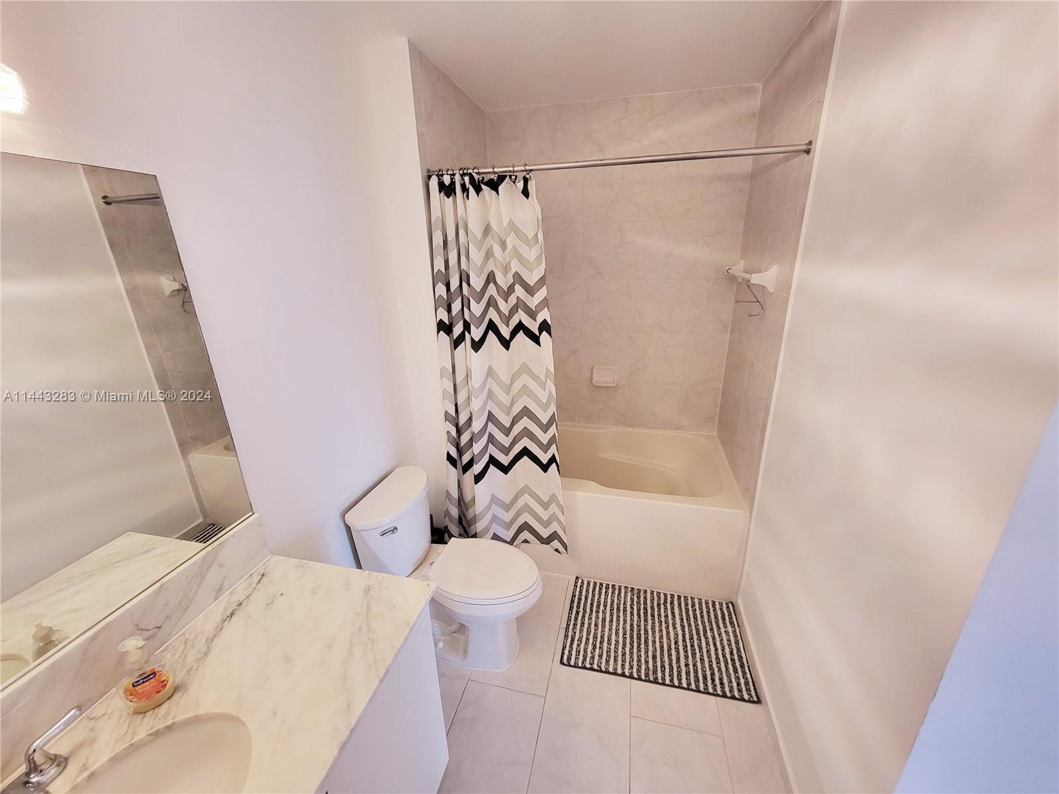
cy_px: 397
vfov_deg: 89.9
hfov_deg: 106.2
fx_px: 398
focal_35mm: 13
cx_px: 530
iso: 160
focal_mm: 1.74
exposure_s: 1/60.2
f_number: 2.2
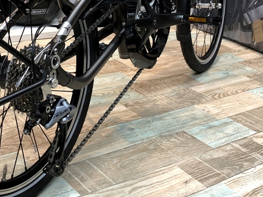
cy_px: 46
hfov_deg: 32.6
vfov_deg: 24.9
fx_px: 441
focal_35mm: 58
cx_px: 68
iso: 40
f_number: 1.8
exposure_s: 1/20
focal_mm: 4
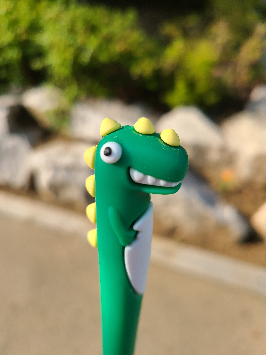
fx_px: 266
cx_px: 133
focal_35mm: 26
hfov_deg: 53.1
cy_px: 178
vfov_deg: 67.3
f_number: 1.8
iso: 40
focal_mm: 5.4
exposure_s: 1/624
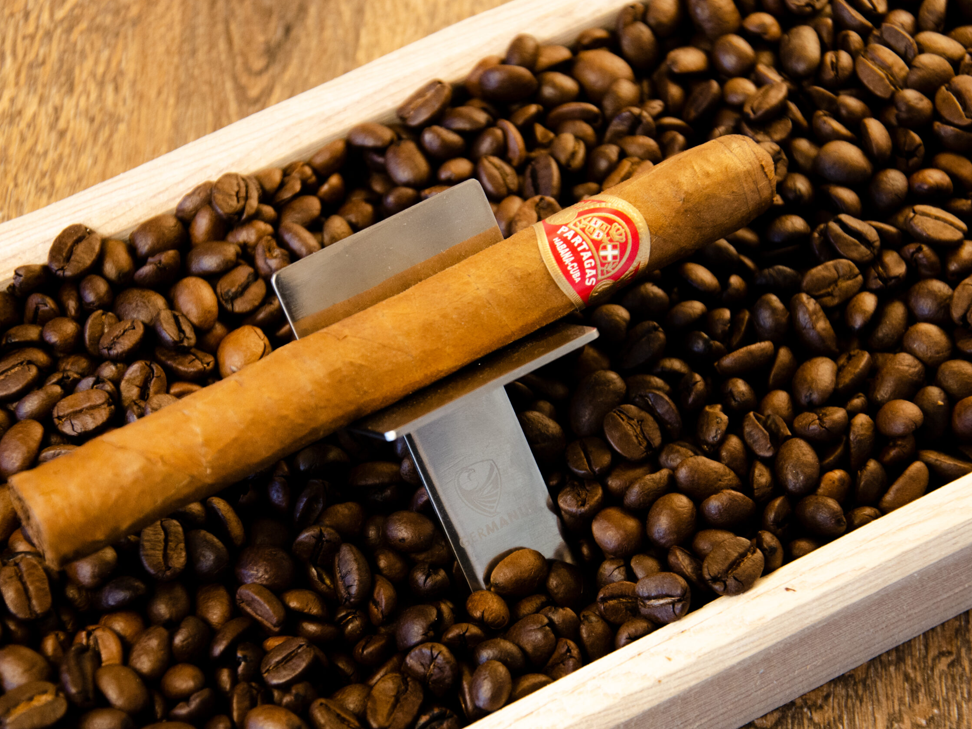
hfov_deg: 17.1
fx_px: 3229
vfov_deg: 12.9
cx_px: 448
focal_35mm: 115
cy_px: 362
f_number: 5.3
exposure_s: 1/20
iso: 800
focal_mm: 70
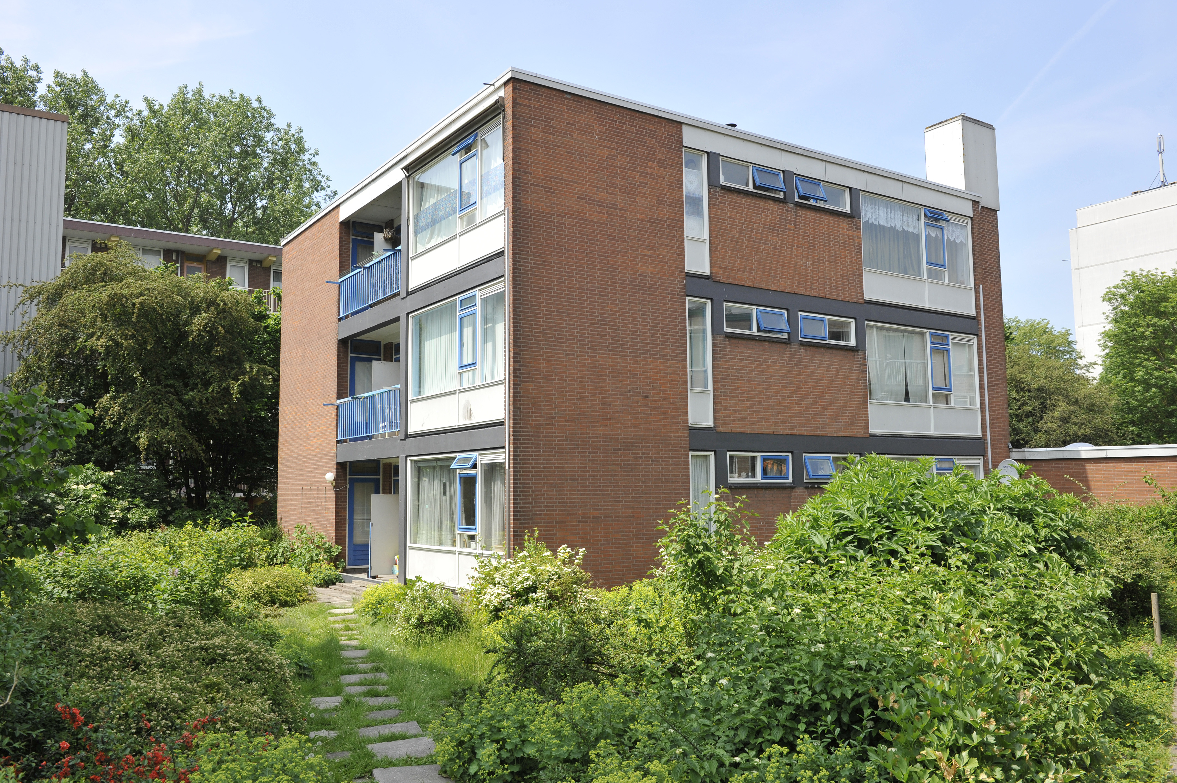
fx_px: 948
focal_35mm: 29
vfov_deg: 44.9
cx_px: 588
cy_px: 392
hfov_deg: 63.7
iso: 640
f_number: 11
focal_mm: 29
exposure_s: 1/500
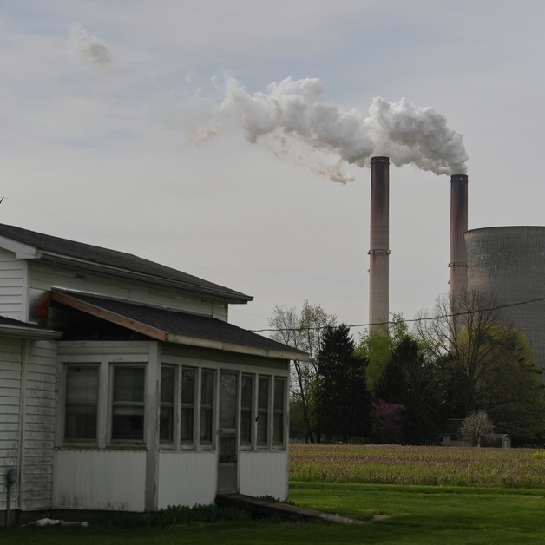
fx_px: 1728
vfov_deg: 17.9
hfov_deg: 17.9
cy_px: 287
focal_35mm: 97
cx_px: 197
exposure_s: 1/125
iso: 800
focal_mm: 70
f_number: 2.8
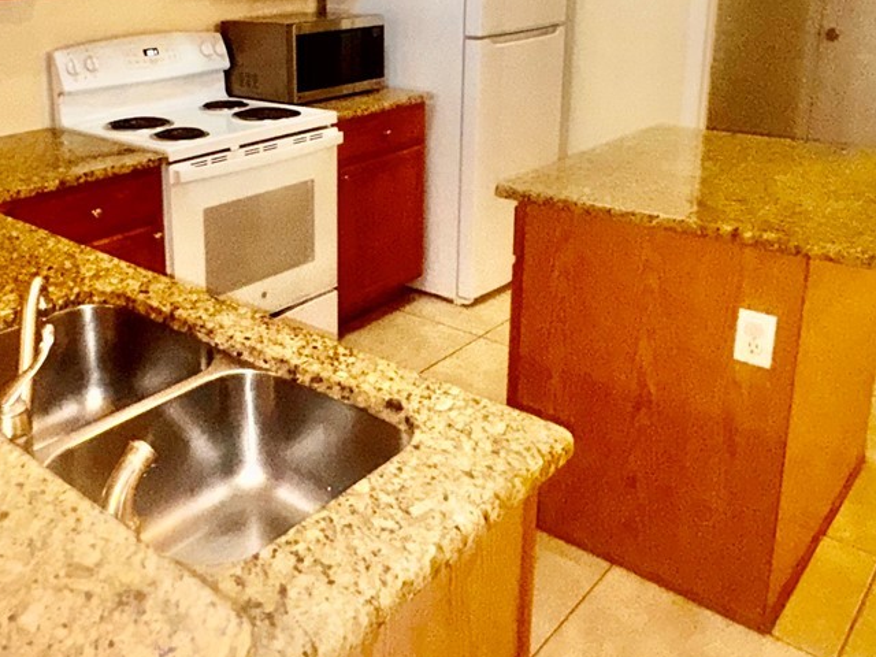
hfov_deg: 50.9
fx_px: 886
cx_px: 241
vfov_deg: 39.5
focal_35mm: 35
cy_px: 160
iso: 160
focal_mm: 2.22
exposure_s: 1/60
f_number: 2.2
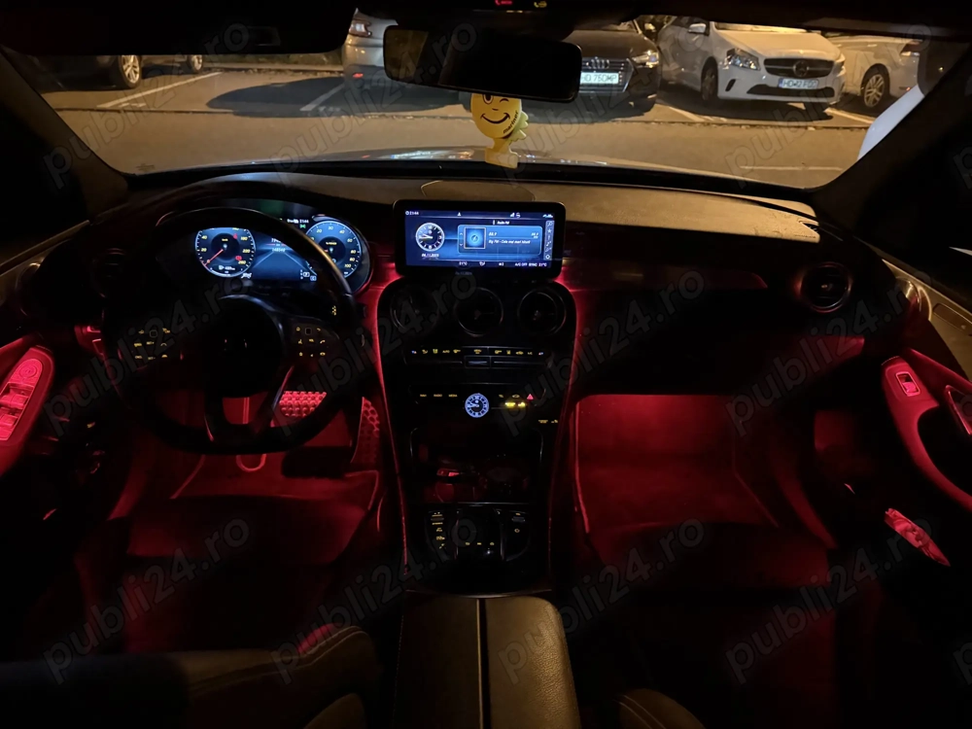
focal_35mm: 24
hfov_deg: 71.6
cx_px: 486
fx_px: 674
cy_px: 364
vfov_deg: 56.8
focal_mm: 6.76
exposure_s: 1/15
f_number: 1.78
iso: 12500
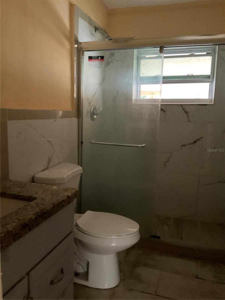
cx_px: 112
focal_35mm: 29
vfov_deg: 61.7
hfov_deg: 48.2
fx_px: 251
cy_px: 150
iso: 500
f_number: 1.8
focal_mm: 3
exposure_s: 1/20
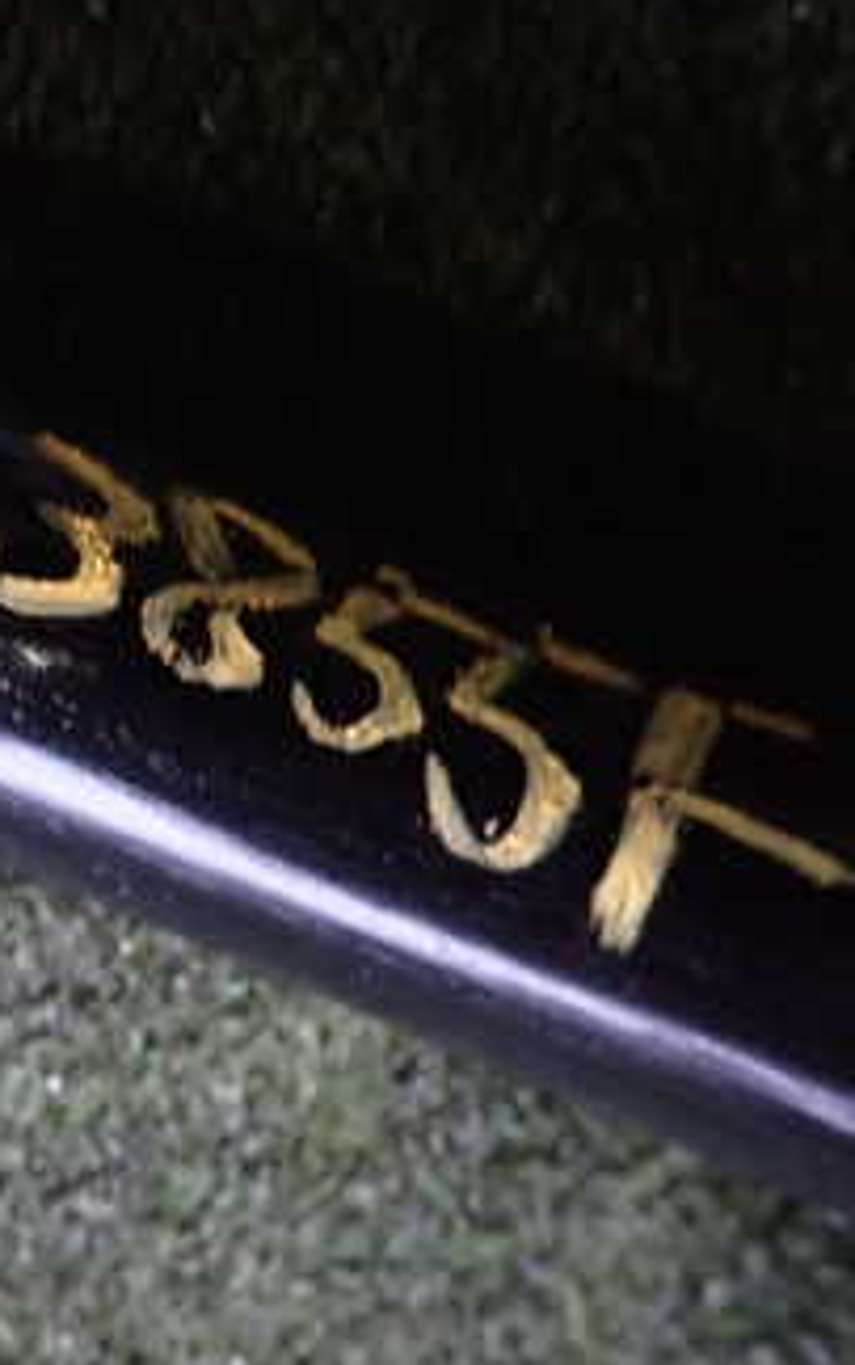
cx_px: -307
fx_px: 1824
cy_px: 535
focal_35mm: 49
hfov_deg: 22.9
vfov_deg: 40.8
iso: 500
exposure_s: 1/30
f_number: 2
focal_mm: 4.5
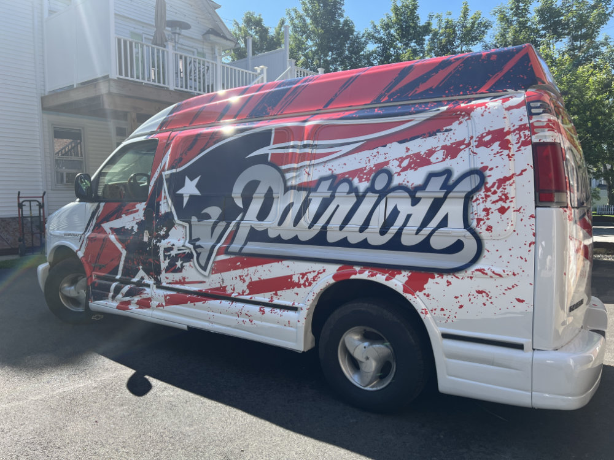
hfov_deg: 67.3
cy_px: 230
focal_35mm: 26
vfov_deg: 53.1
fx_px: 461
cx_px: 307
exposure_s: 1/1669
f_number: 1.5
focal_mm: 5.7
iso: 50
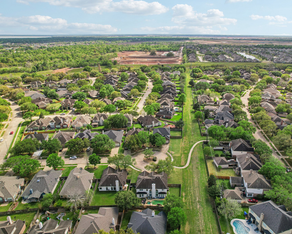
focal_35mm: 25
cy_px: 116
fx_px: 216
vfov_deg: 56.8
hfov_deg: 67.9
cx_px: 163
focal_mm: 8.4
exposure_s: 1/120
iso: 100
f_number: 2.8
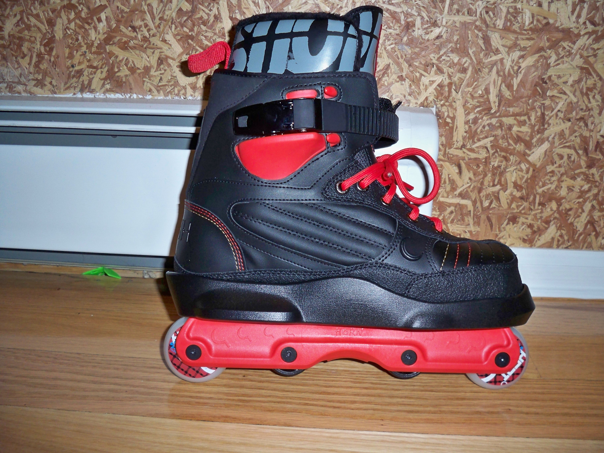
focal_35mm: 35
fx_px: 611
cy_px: 226
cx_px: 302
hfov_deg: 52.6
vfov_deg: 40.7
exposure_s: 1/60
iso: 200
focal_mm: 6.3
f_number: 3.1
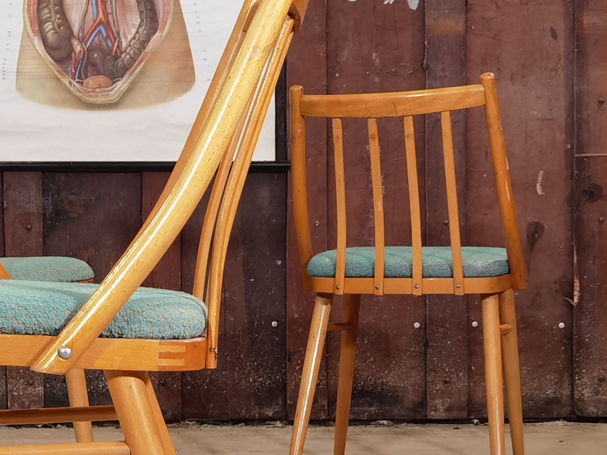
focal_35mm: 94
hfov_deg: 20.4
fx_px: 1648
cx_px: 56
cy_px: 382
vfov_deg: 15.6
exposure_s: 1/50
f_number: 1.9
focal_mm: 6.71
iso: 125
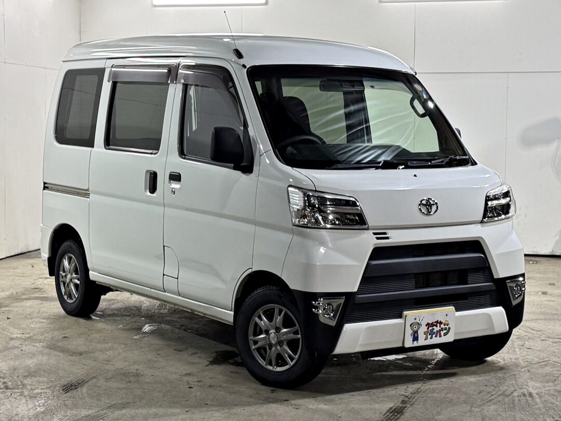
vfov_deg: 56.8
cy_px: 210
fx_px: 389
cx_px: 280
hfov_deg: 71.6
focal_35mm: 24
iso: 125
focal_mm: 6.76
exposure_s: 1/100
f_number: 1.78
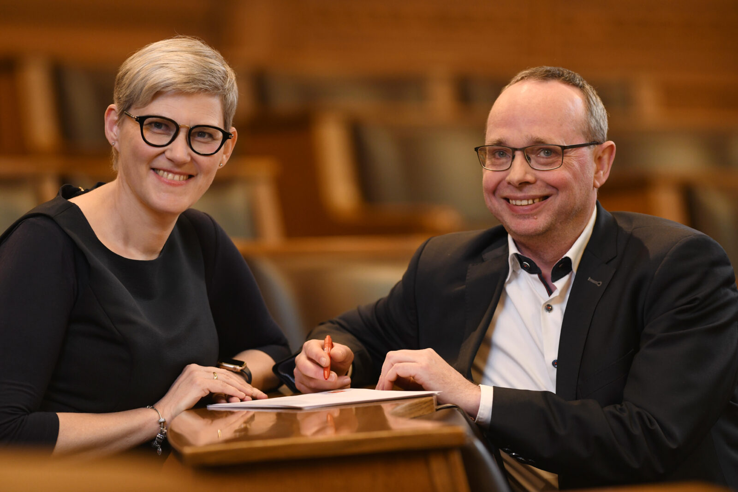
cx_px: 369
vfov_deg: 4.6
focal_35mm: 300
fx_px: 6150
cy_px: 246
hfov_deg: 6.9
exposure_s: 1/125
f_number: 4
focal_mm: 300
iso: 1600
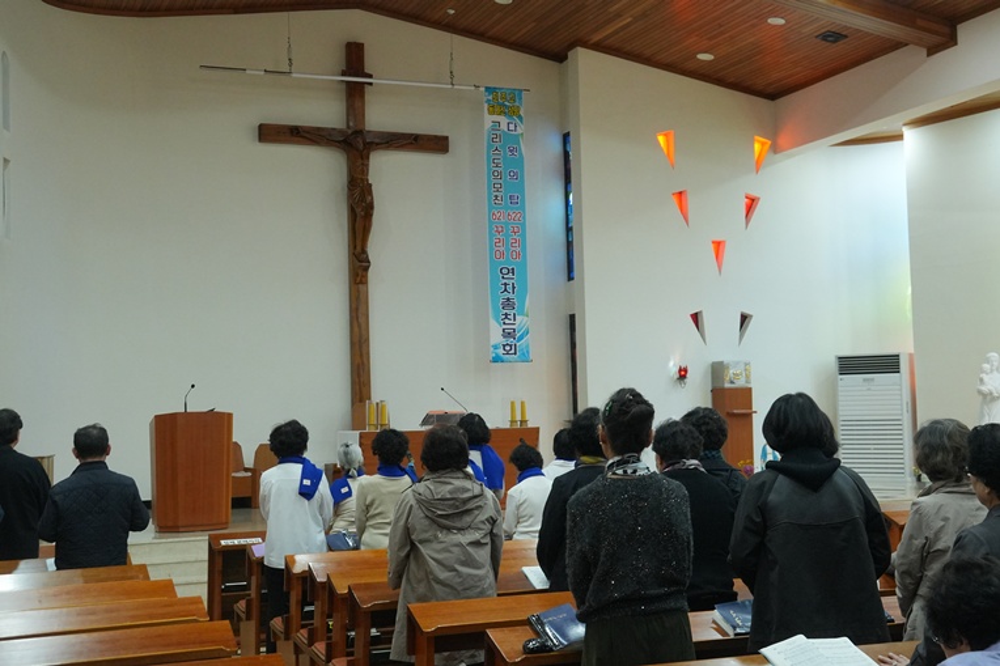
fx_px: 1333
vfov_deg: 28.1
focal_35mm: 48
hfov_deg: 41.1
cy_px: 333
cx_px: 500
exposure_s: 1/100
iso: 2500
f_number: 6.3
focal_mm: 32
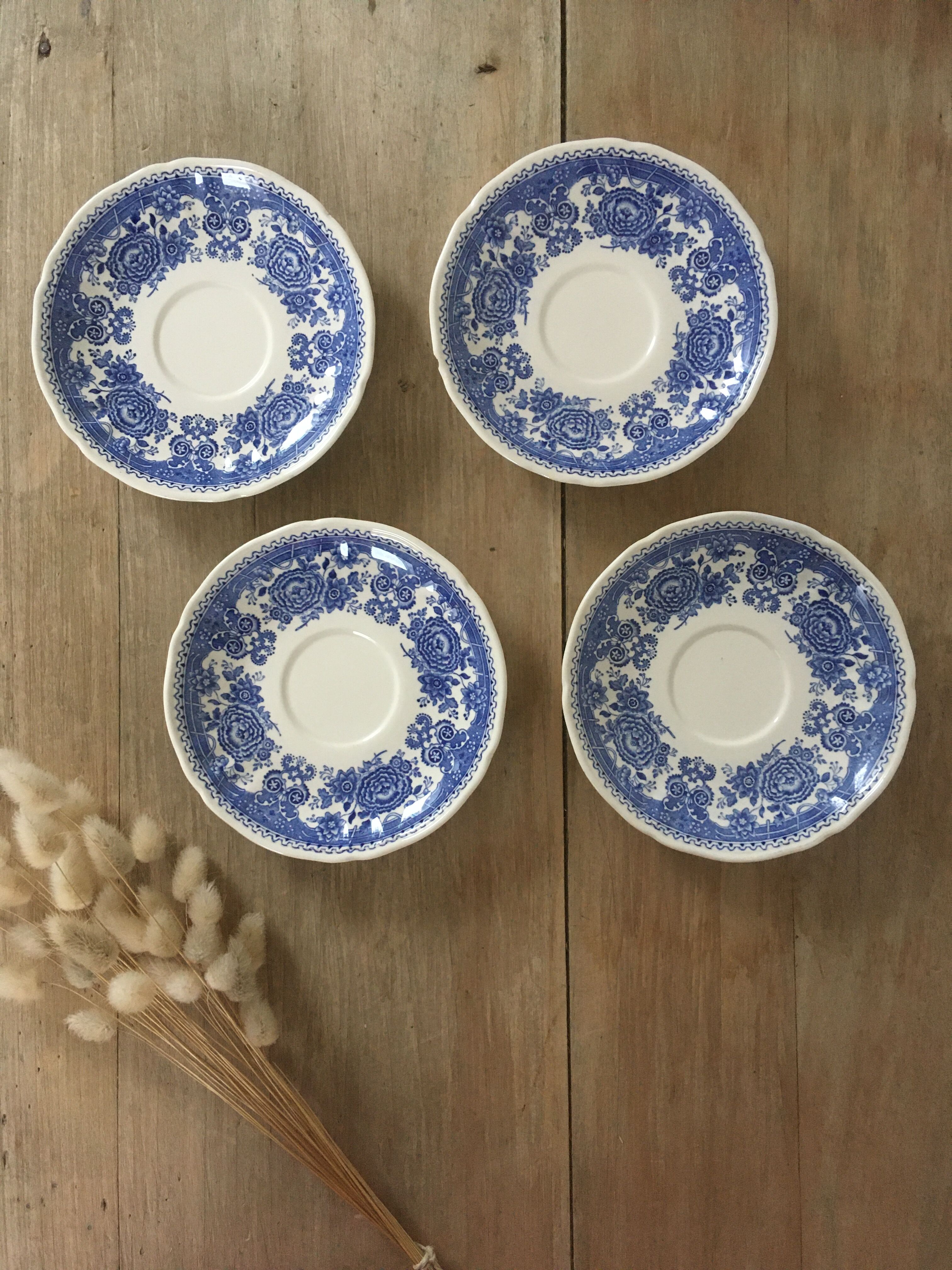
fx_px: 1063
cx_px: 476
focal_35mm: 29
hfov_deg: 48.2
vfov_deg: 61.7
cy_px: 635
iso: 200
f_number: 2.2
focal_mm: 4.15
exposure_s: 1/33
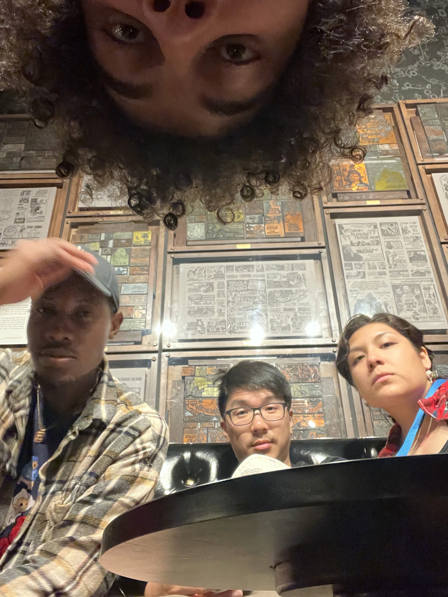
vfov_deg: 60.0
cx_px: 224
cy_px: 298
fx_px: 518
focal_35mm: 30
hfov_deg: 46.8
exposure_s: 1/15
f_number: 2.2
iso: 800
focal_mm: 2.71
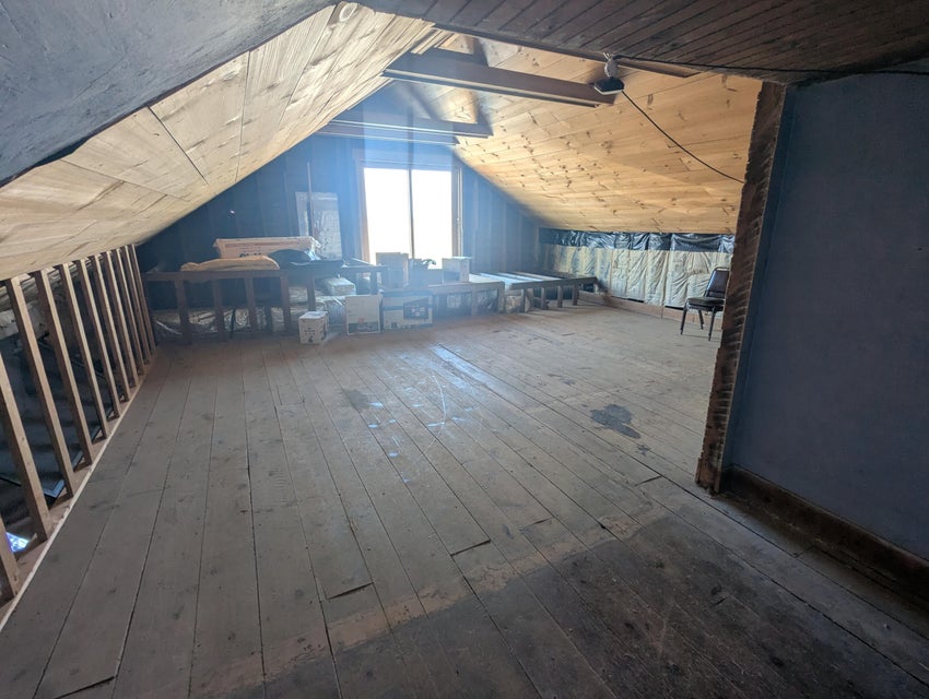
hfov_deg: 94.4
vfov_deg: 78.2
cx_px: 464
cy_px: 350
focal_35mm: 16
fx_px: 430
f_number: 2.2
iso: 51
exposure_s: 1/38.2
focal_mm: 2.35
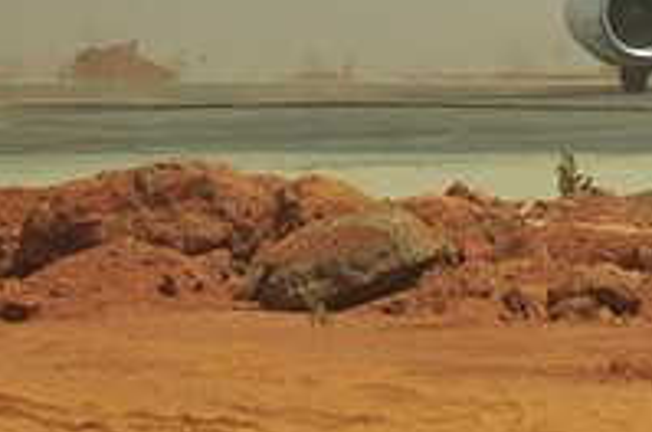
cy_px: -144
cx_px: 1012
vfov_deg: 1.3
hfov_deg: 2.0
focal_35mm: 1057
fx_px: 19112
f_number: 8
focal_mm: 200
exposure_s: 1/2000
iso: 200
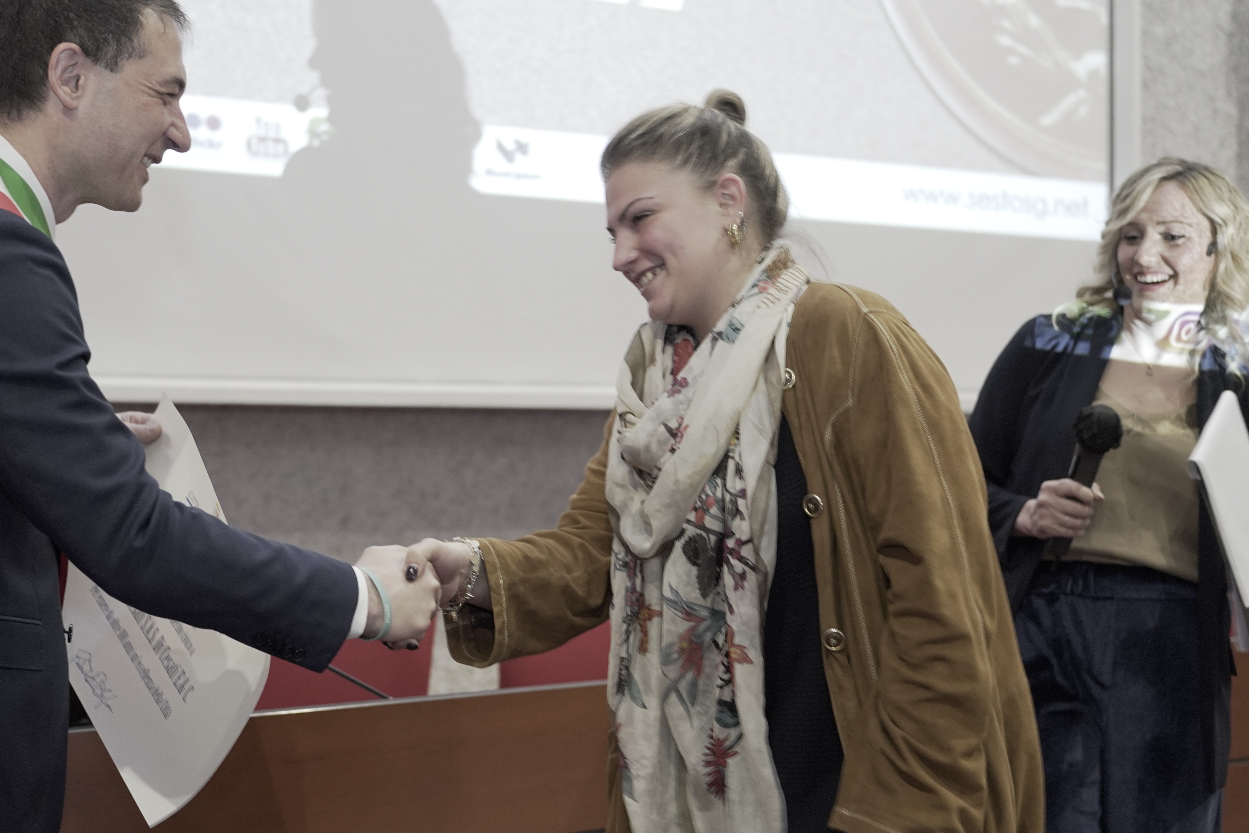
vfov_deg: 25.5
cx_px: 496
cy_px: 473
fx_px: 1839
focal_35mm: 53
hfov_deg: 37.4
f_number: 2.8
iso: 3200
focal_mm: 40
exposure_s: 1/100
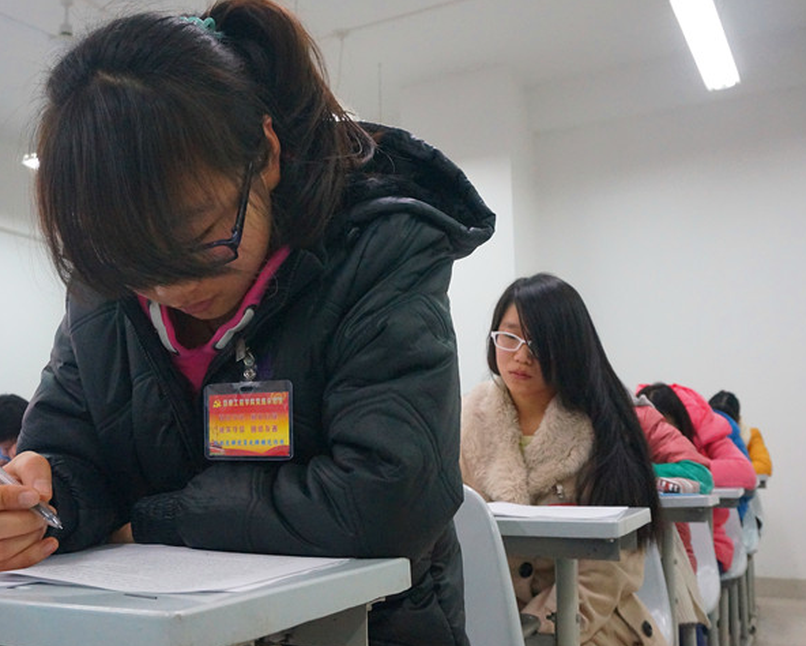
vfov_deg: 39.2
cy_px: 316
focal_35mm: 38
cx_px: 323
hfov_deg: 47.6
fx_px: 907
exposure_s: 1/125
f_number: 5.6
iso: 3200
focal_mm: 20
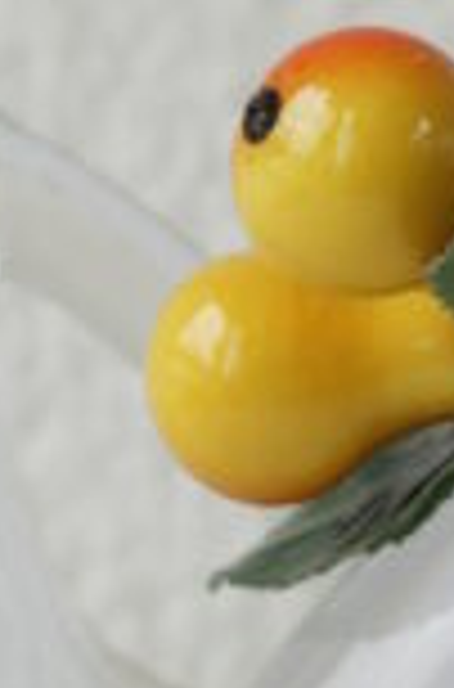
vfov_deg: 10.3
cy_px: 283
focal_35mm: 201
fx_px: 3828
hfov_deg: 6.8
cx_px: 247
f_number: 5.6
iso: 200
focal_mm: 20
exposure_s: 1/80
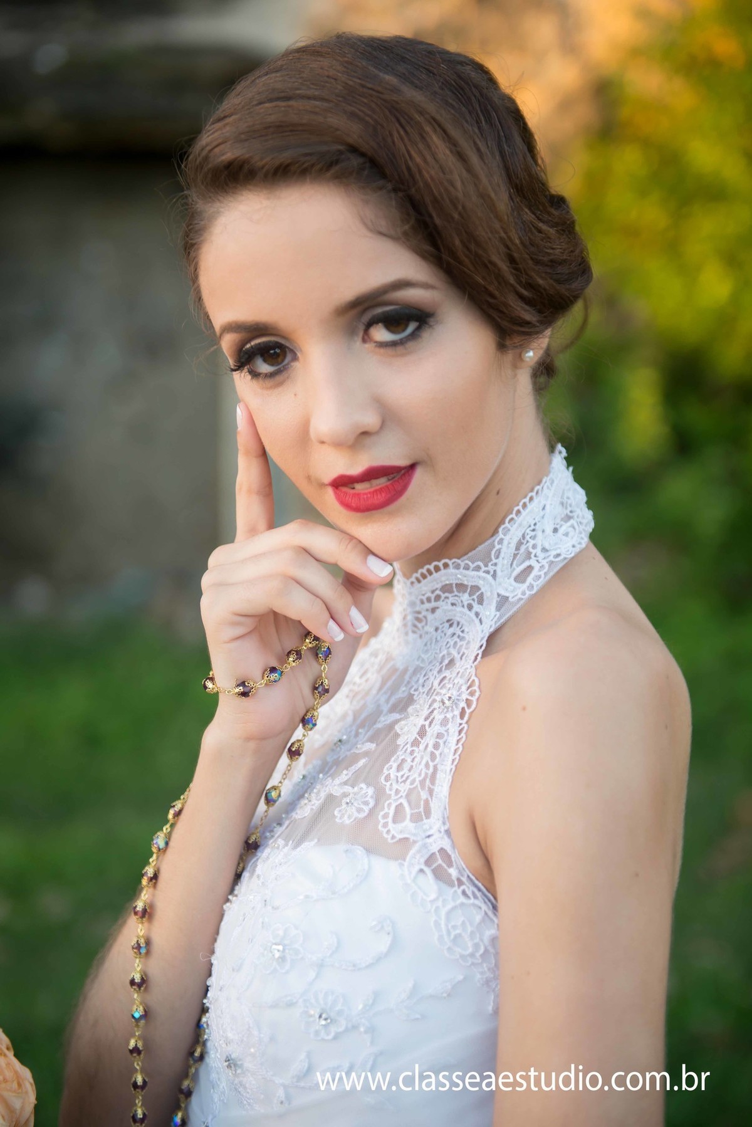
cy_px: 564
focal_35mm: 60
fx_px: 1878
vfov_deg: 33.4
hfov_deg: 22.6
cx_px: 376
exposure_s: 1/125
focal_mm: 60
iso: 200
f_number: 2.8
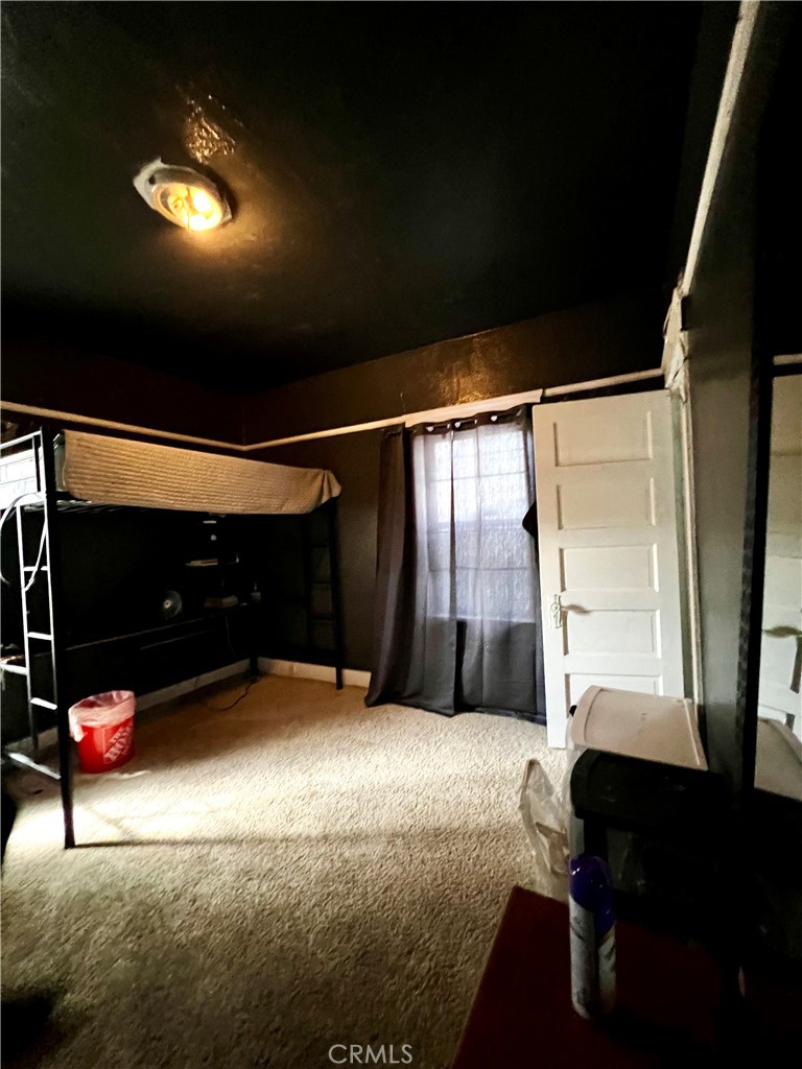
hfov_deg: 89.9
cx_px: 401
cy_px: 534
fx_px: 402
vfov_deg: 106.2
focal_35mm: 13
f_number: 1.8
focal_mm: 1.57
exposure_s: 1/30
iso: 1000
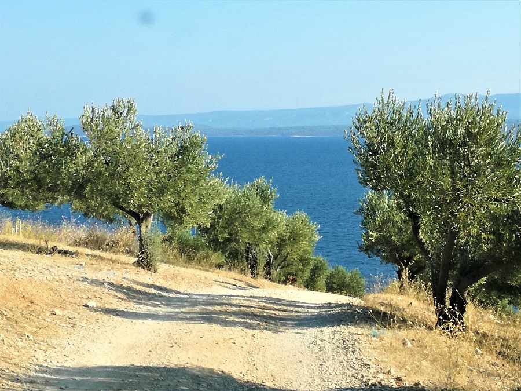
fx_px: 406
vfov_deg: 51.4
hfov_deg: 65.3
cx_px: 260
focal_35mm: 27
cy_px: 196
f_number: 2
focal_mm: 3.79
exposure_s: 1/625
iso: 50
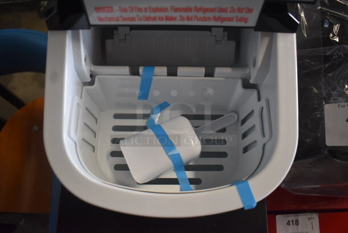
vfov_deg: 48.0
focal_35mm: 27
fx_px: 261
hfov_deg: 67.3
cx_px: 174
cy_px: 116
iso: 1400
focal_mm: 18
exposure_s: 1/125
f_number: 3.5
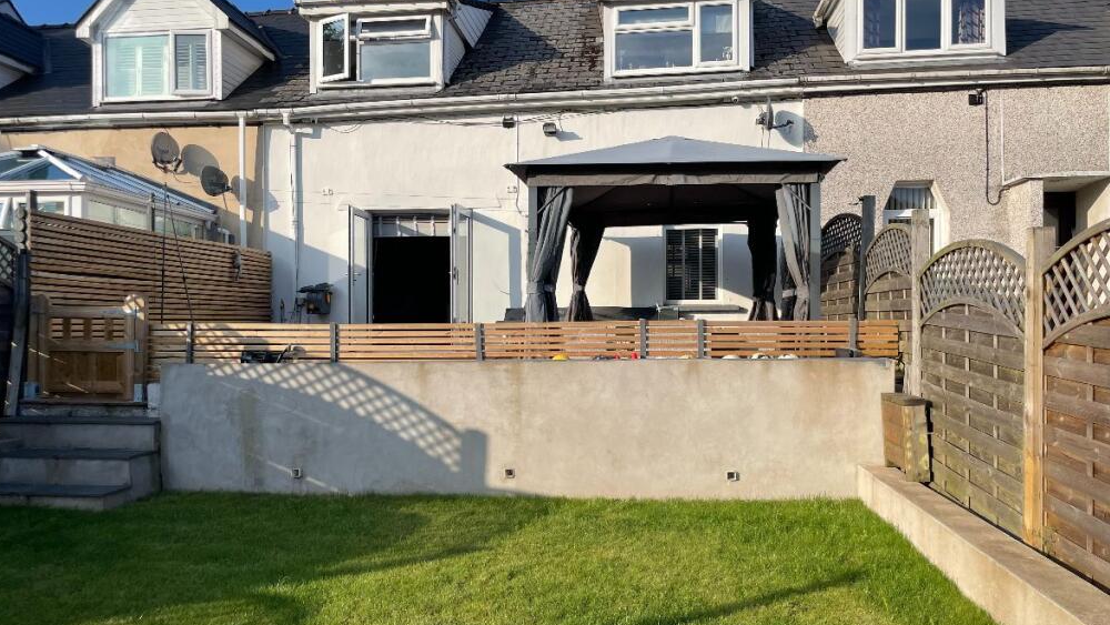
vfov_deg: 40.2
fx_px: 854
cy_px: 313
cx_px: 543
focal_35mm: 29
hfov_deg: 66.0
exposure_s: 1/3125
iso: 32
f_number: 1.6
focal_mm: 4.2
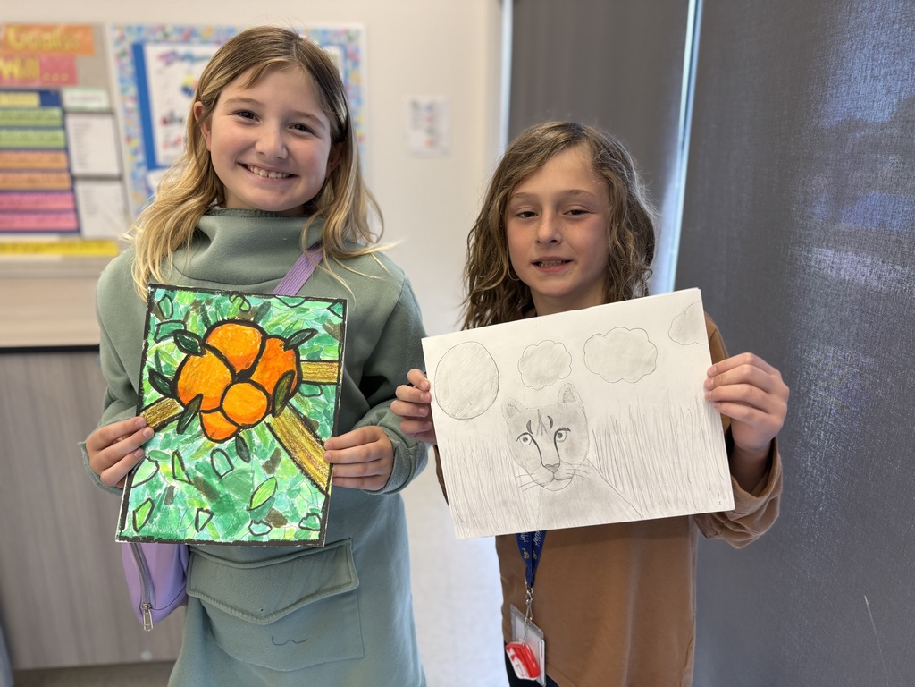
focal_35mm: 24
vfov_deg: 56.8
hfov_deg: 71.6
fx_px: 634
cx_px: 458
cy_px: 344
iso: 160
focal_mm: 6.76
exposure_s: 1/120
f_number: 1.78
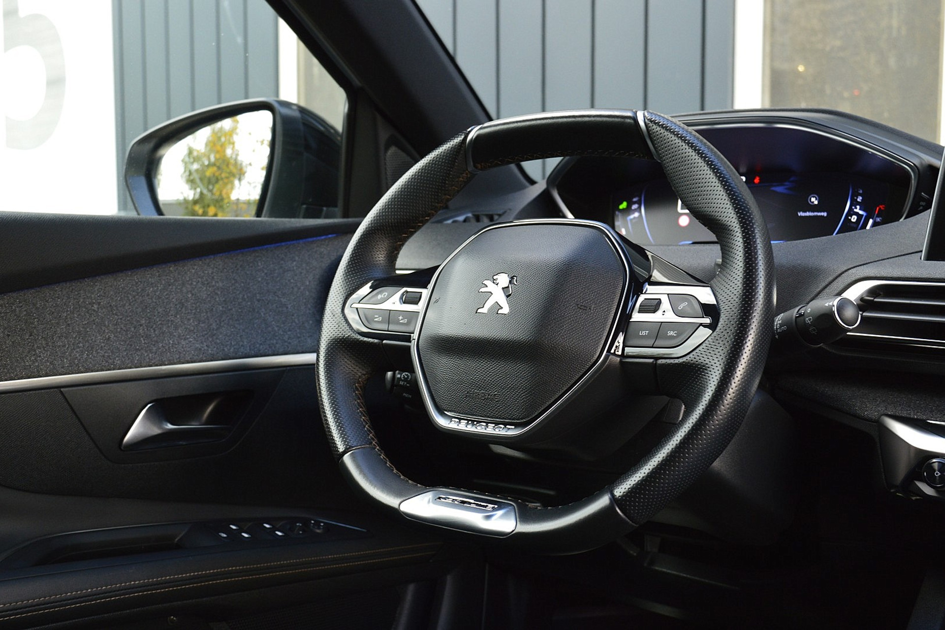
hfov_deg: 51.3
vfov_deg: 35.5
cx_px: 472
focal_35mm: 38
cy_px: 315
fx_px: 984
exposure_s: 1/60
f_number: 7.1
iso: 800
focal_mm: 25
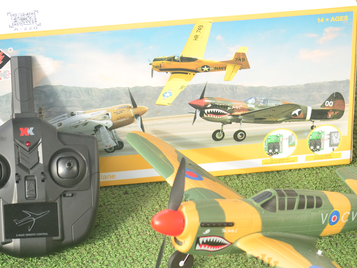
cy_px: 184
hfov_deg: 9.7
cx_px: 189
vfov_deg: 7.2
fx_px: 2114
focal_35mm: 205
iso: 400
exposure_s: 1/320
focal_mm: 82
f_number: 5.6
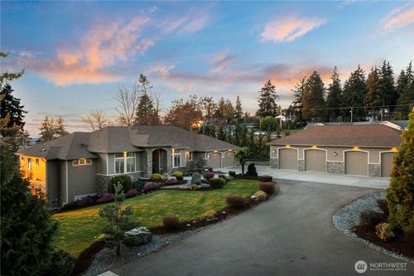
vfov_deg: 46.4
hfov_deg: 65.5
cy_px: 138
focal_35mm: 28
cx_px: 207
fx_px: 322
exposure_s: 1/120
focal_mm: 10.26
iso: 800
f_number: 5.6
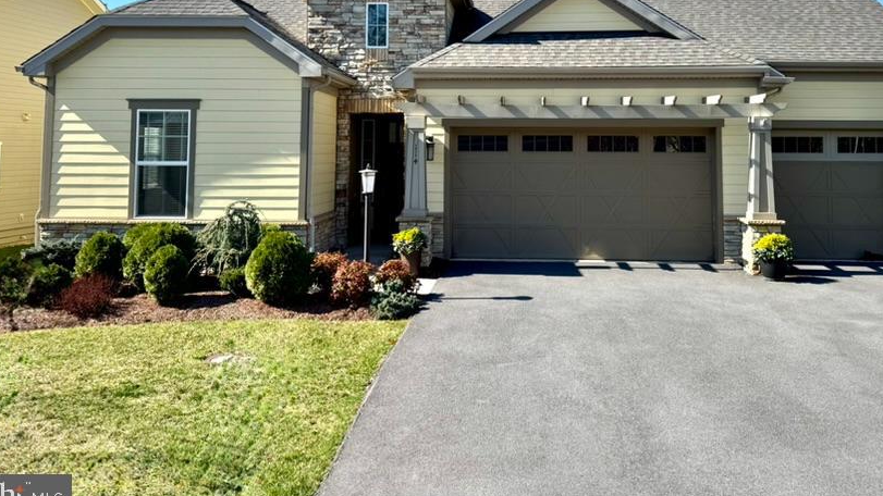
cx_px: 493
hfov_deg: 59.3
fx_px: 773
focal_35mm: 33
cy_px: 101
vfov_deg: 34.6
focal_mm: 6.76
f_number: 1.78
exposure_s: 1/3096
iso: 80
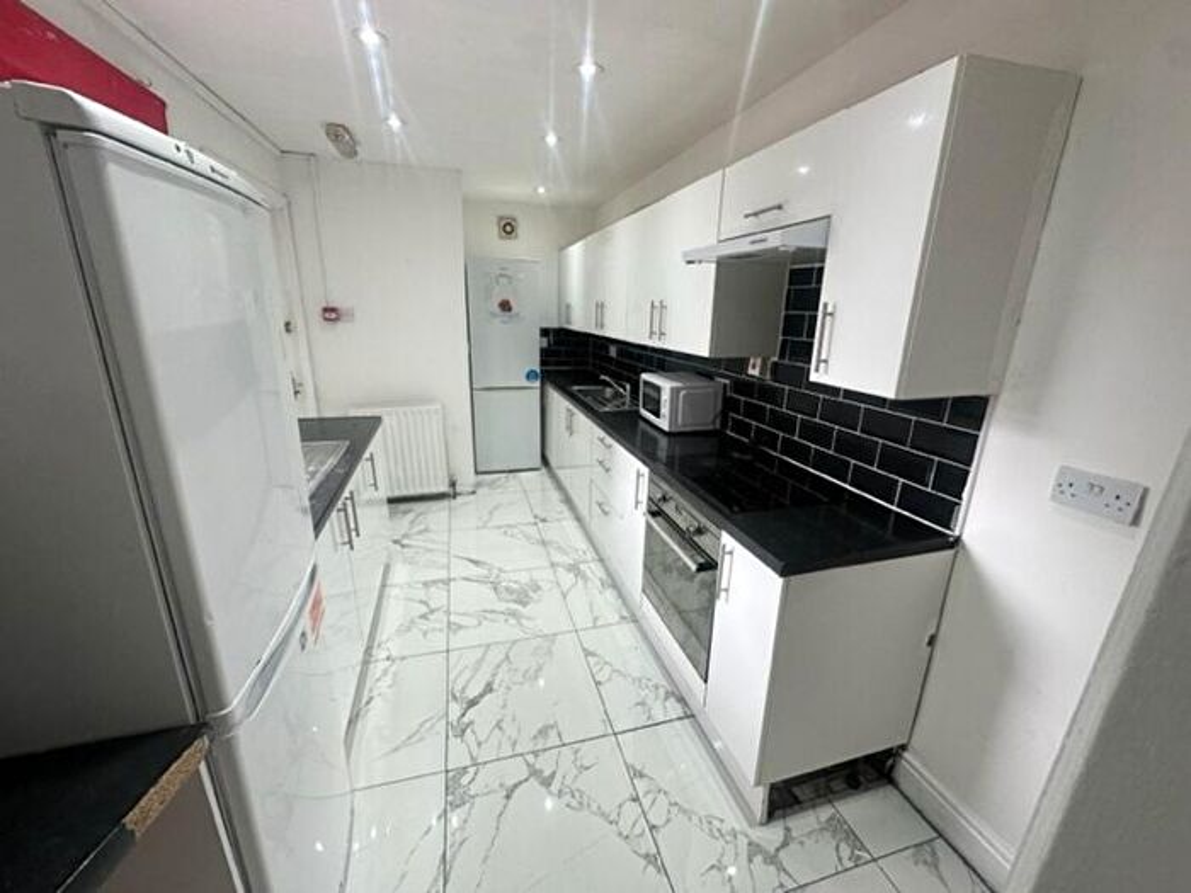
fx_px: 482
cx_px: 596
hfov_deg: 102.1
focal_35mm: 14
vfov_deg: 85.7
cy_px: 446
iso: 100
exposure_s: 1/100
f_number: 2.2
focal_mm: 2.22
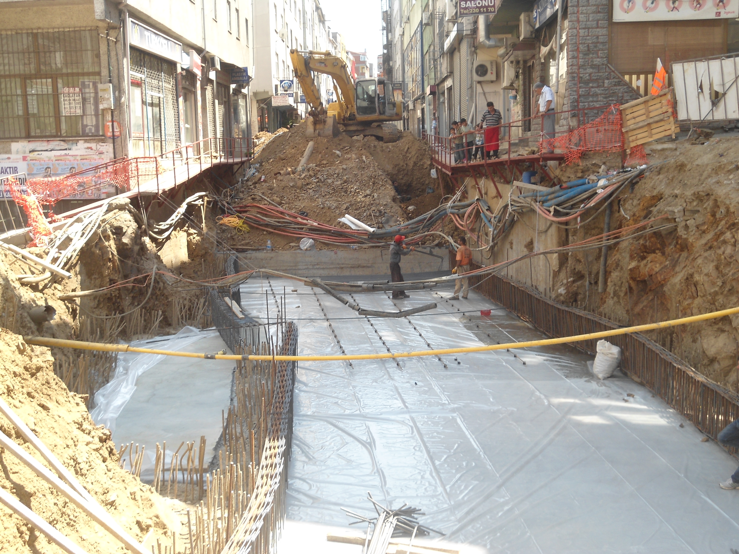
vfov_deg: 32.9
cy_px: 277
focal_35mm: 44
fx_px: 939
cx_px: 370
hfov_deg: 42.9
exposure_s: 1/160
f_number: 3.5
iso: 80
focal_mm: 7.9
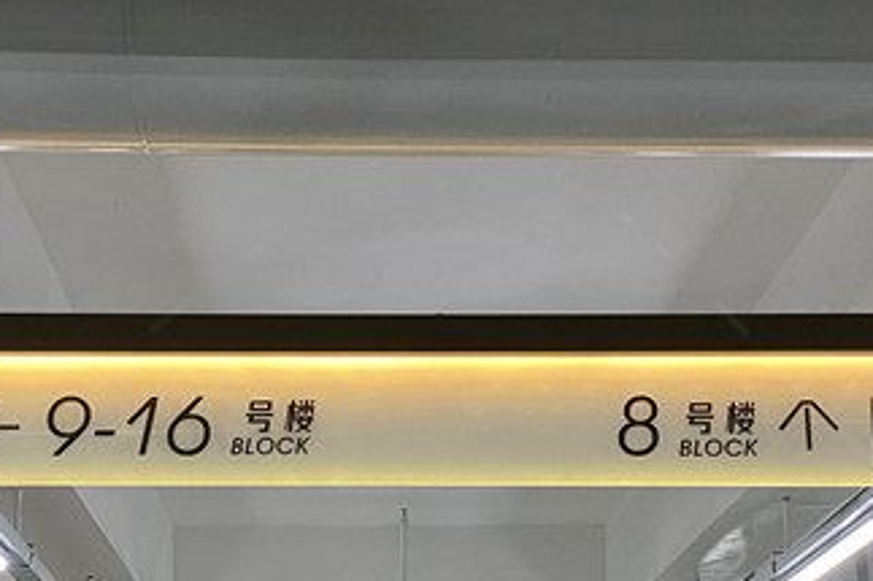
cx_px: 392
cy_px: 486
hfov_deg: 30.1
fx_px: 1624
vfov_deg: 20.0
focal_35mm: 67
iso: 160
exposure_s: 1/50
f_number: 1.8
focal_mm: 4.25
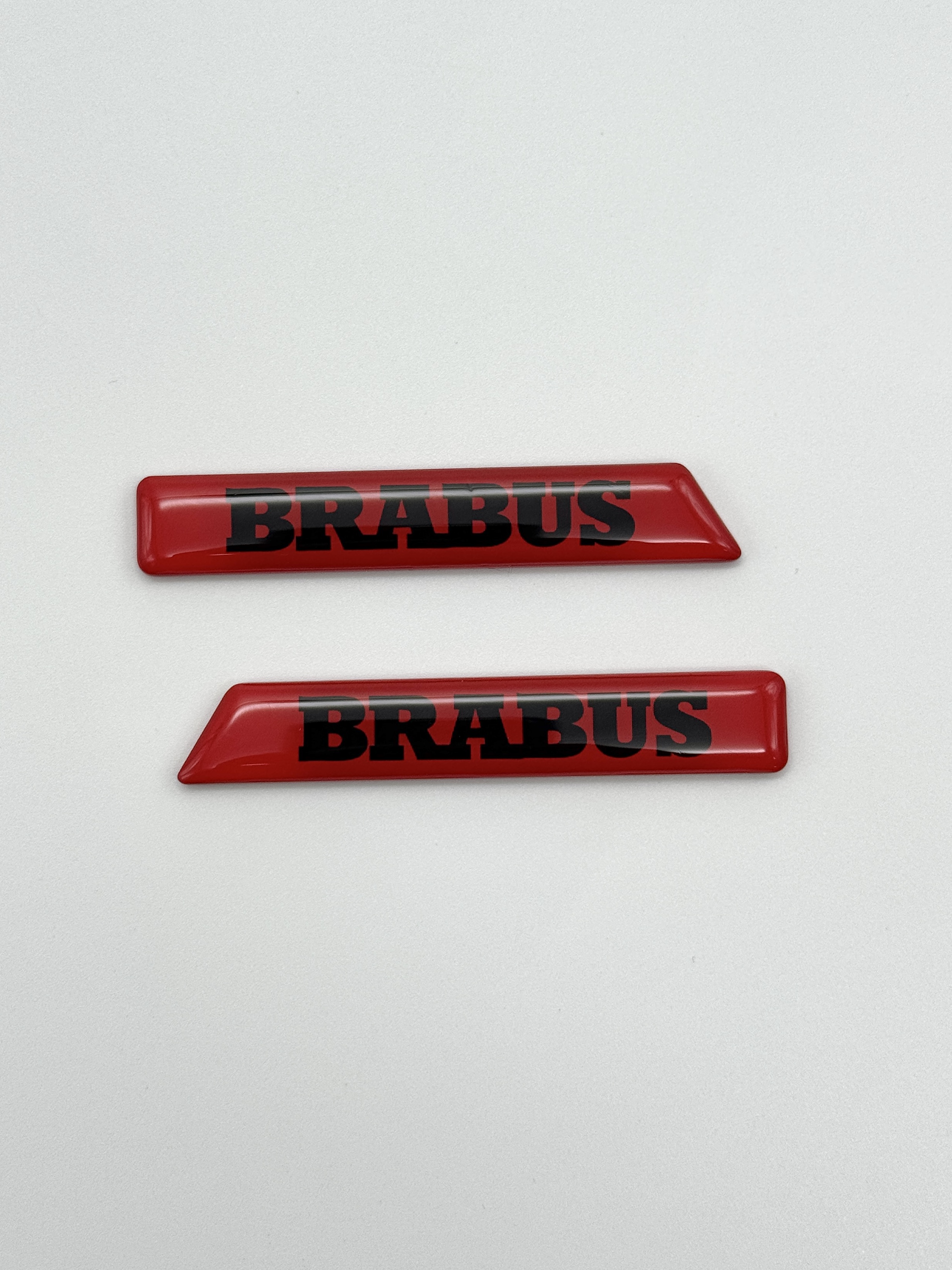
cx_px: 476
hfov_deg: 30.3
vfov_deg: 39.7
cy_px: 635
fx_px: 1760
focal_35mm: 48
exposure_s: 1/707
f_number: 1.78
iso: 64
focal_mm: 6.76
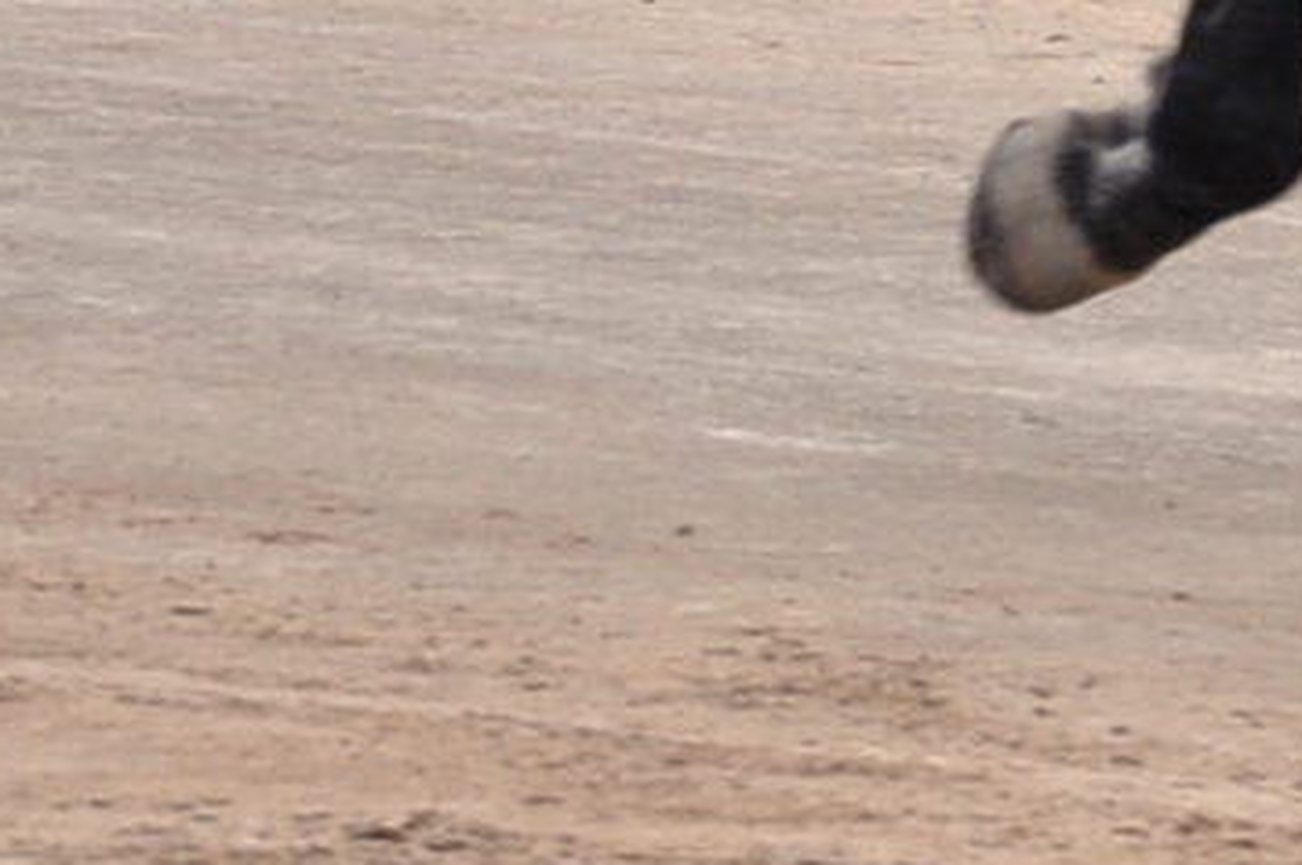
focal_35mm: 826
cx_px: 3477
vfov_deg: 1.7
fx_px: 29846
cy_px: -1047
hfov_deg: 2.5
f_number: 7.1
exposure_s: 1/200
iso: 200
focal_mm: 92
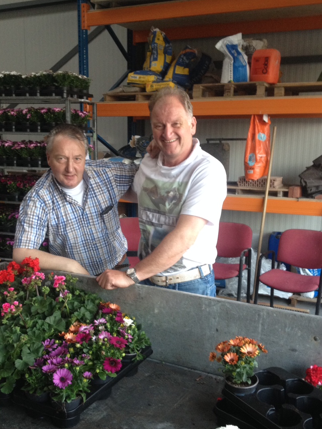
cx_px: 153
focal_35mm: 42
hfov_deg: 34.3
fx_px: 521
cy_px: 235
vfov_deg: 44.7
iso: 125
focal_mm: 4.28
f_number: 2.4
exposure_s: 1/20
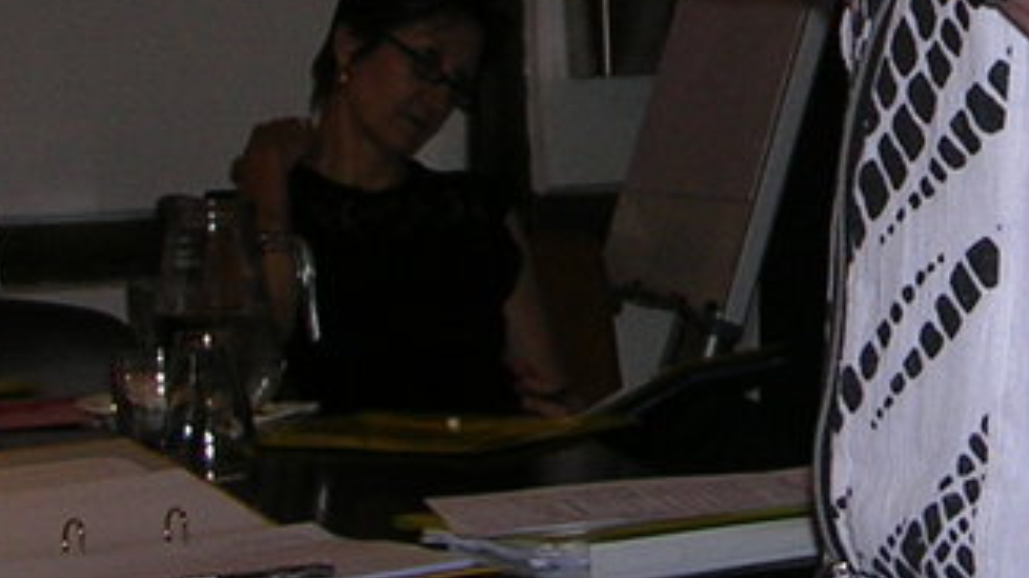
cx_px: 1171
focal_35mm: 130
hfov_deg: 16.0
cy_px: -250
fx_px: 3545
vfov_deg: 9.1
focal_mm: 5.8
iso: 50
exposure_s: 1/60.1
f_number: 2.8
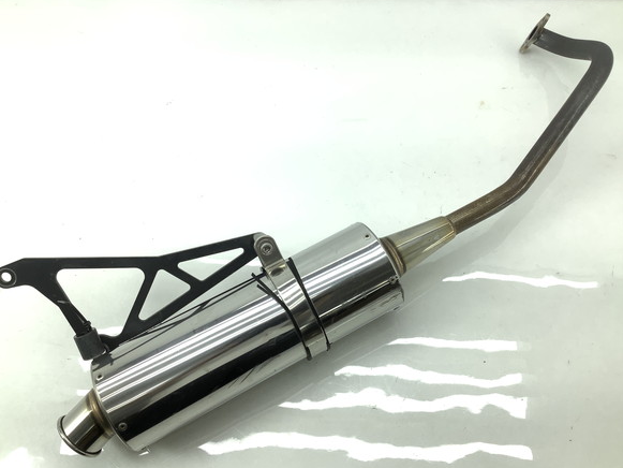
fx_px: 576
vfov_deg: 44.2
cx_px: 305
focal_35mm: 32
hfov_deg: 56.8
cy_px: 239
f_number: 2.4
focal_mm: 3.3
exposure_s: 1/231
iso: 25
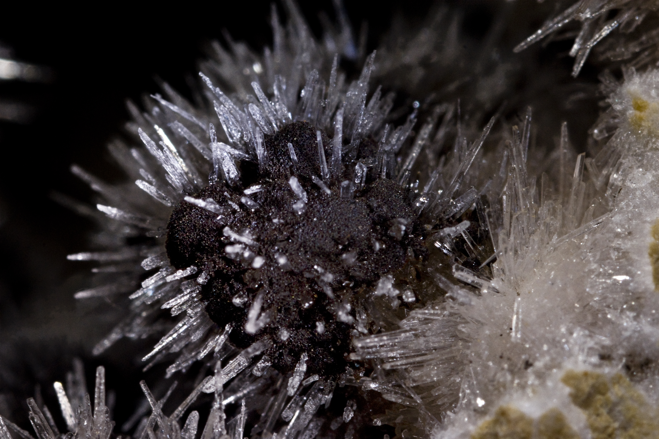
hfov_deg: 13.0
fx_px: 2881
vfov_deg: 8.7
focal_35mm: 158
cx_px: 330
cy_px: 220
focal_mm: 105
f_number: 11
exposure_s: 1/200
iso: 100
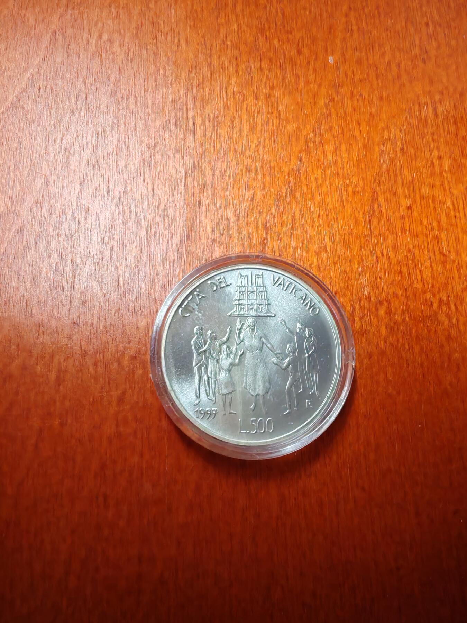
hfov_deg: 53.1
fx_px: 468
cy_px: 312
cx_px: 234
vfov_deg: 67.3
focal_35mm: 26
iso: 160
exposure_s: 1/33
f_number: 2.2
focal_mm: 1.96
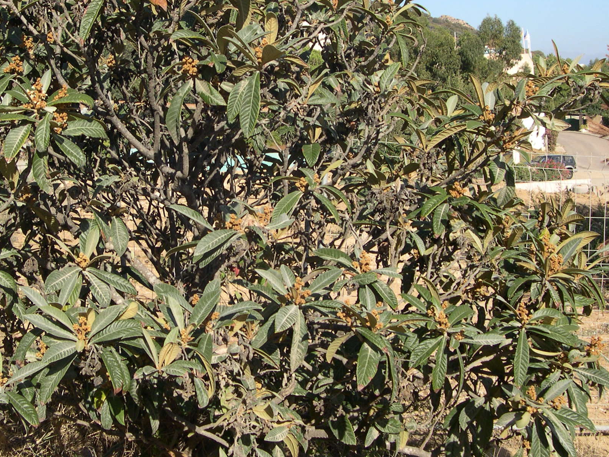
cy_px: 183
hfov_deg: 35.4
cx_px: 233
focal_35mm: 54
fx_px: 950
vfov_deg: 27.0
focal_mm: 8
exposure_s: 1/151
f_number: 7.6
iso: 100
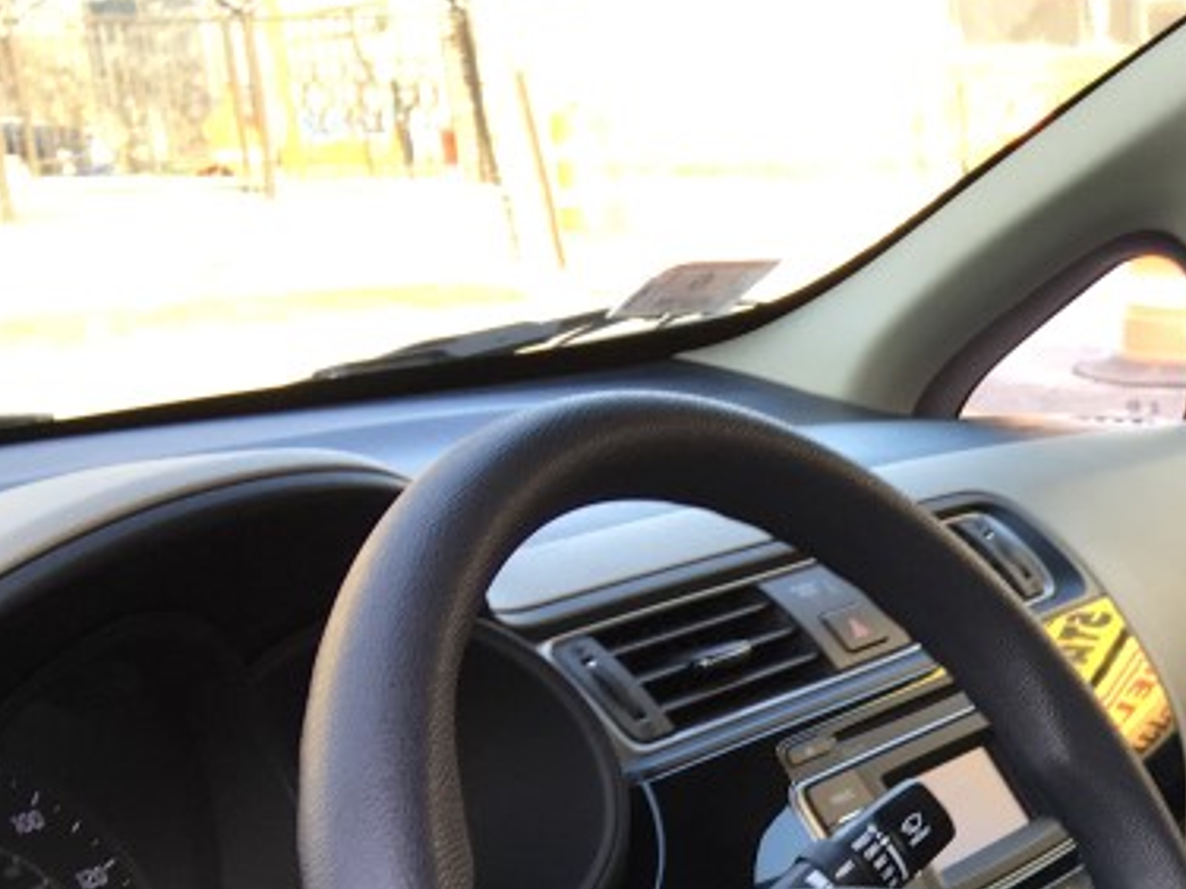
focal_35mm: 79
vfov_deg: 17.7
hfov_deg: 22.6
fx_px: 2707
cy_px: 1091
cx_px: 1448
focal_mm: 4.15
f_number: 2.2
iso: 25
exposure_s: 1/60
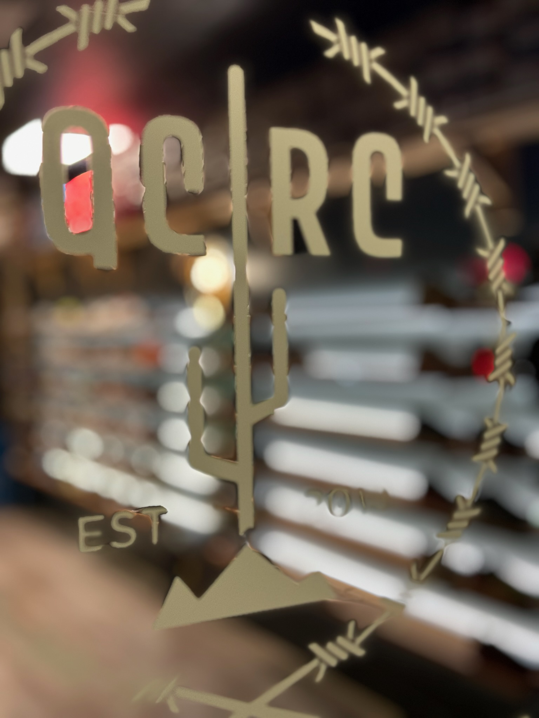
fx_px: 997
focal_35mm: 48
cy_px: 359
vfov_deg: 39.7
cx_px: 270
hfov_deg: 30.3
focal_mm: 6.76
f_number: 1.78
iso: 250
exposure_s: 1/40
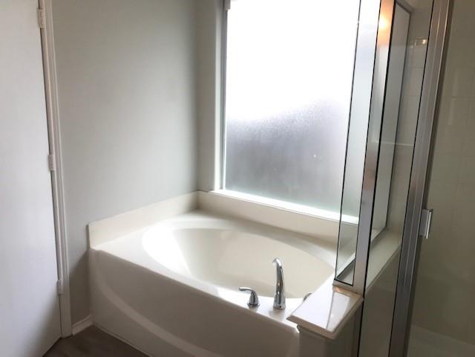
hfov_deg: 63.4
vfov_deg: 49.7
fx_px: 384
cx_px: 238
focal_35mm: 28
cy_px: 178
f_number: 1.8
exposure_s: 1/120
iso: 40
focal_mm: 3.99
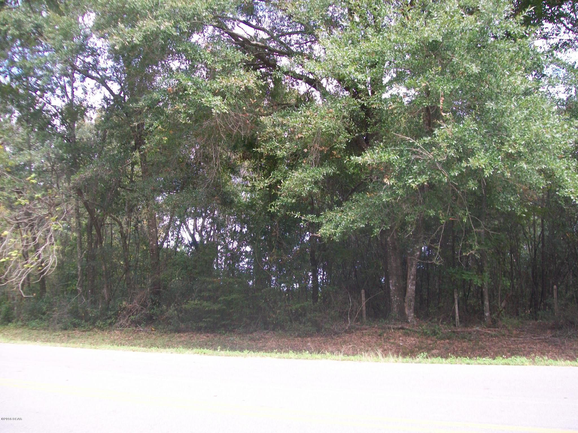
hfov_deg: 51.4
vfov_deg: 39.7
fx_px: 601
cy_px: 216
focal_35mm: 36
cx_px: 289
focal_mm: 6
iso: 64
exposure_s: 1/100
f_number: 2.7
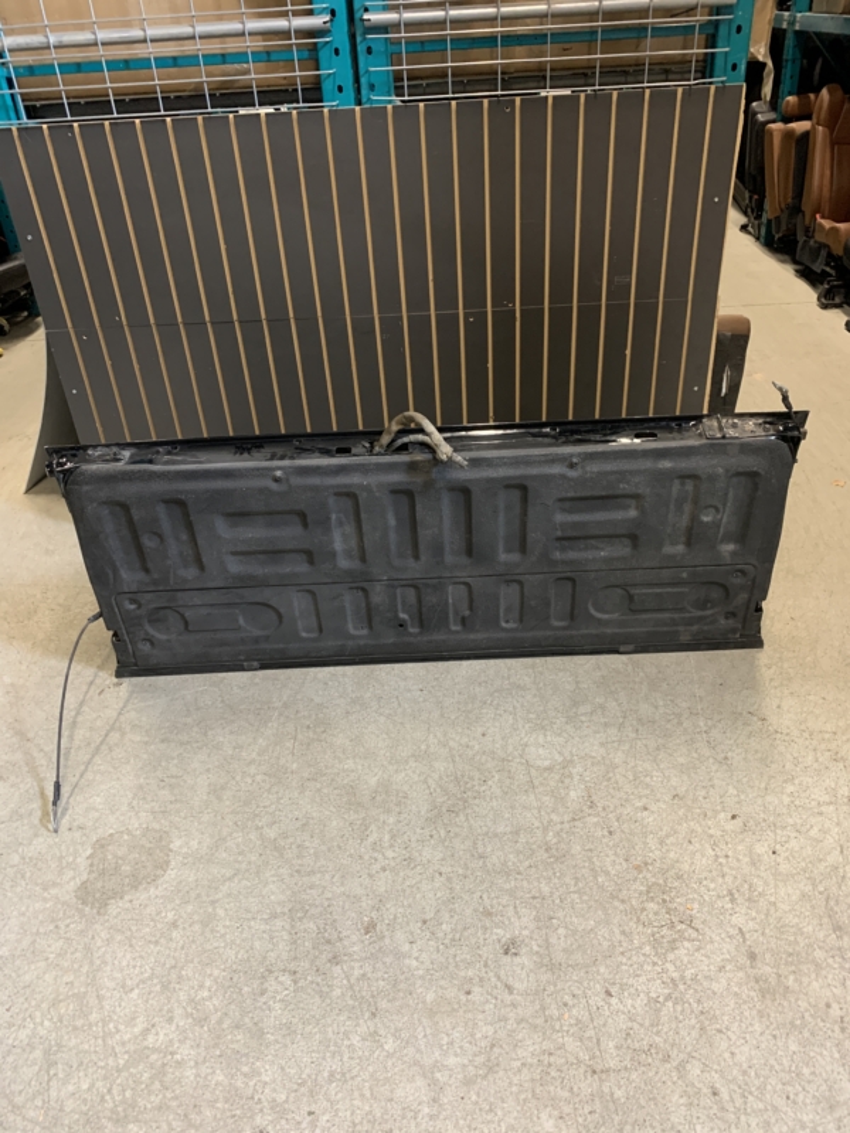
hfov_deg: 53.1
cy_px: 566
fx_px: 851
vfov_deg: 67.3
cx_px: 425
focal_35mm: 26
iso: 400
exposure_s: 1/40
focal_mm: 4.25
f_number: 1.8
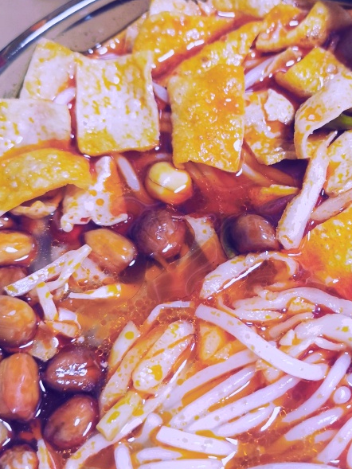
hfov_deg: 26.3
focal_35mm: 55
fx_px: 745
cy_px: 229
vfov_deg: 34.9
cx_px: 256
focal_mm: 5.58
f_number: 1.8
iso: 320
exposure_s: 1/50
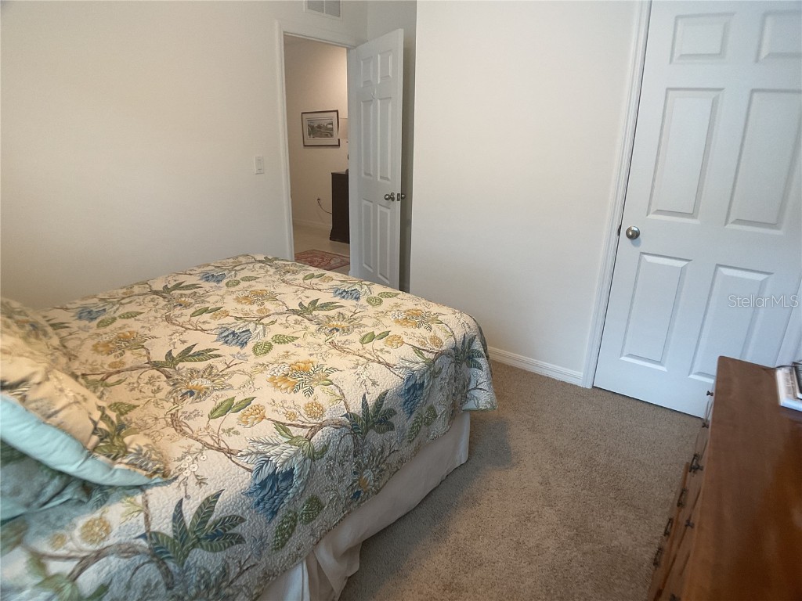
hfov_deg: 61.7
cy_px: 300
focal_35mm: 29
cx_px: 401
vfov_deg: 48.2
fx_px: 672
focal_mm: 3
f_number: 1.8
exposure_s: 1/60
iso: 80
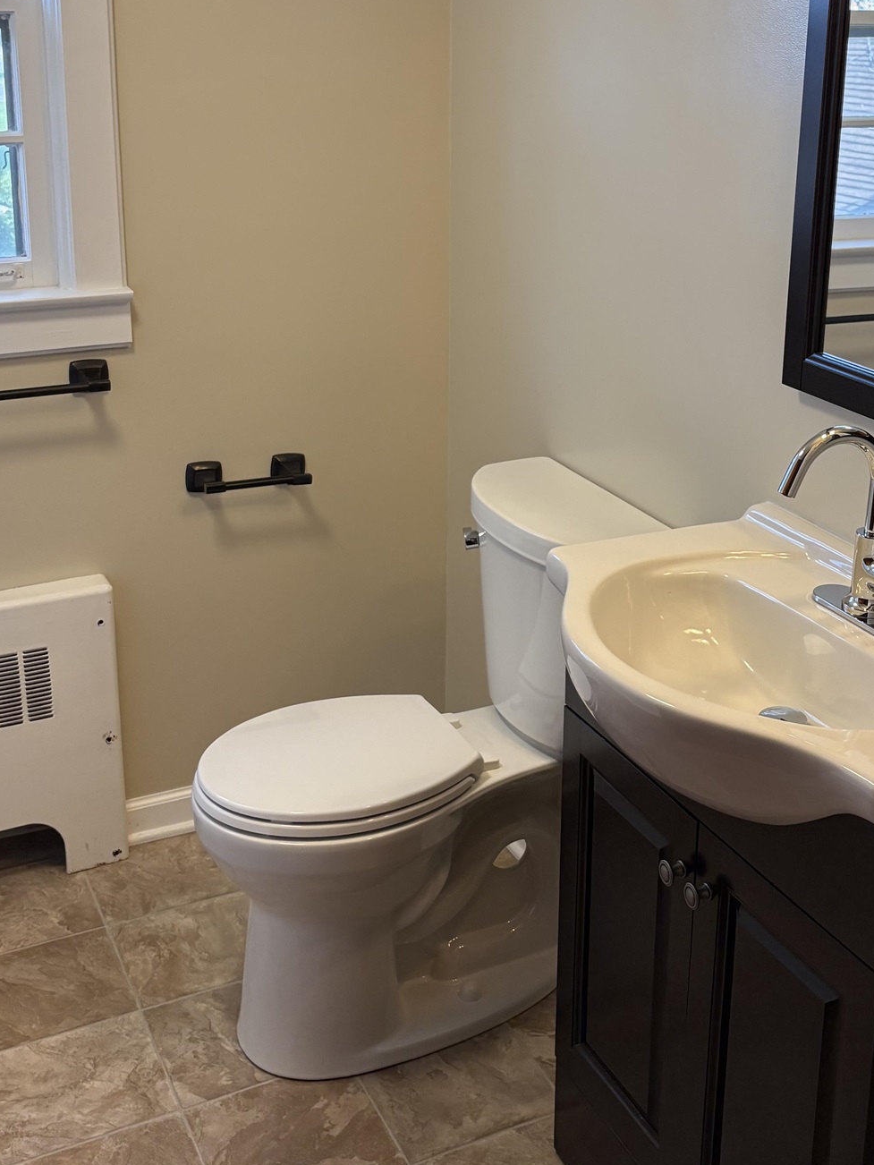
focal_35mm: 46
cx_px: 564
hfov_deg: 31.3
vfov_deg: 40.9
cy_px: 418
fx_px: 1548
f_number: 1.6
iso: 125
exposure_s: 1/120
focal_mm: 5.96
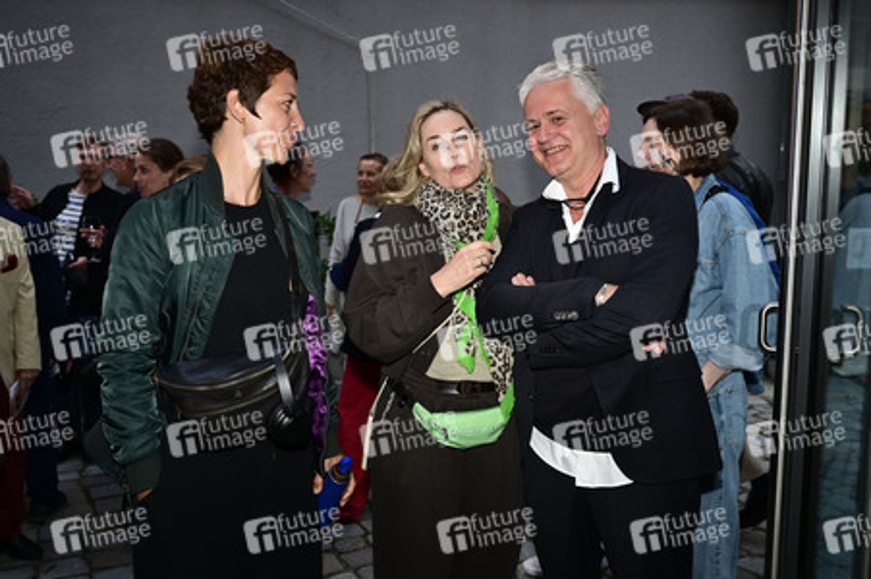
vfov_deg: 44.2
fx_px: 713
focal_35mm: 30
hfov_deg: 62.8
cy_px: 290
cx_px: 436
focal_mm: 29.5
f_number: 4
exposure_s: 1/200
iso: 1600
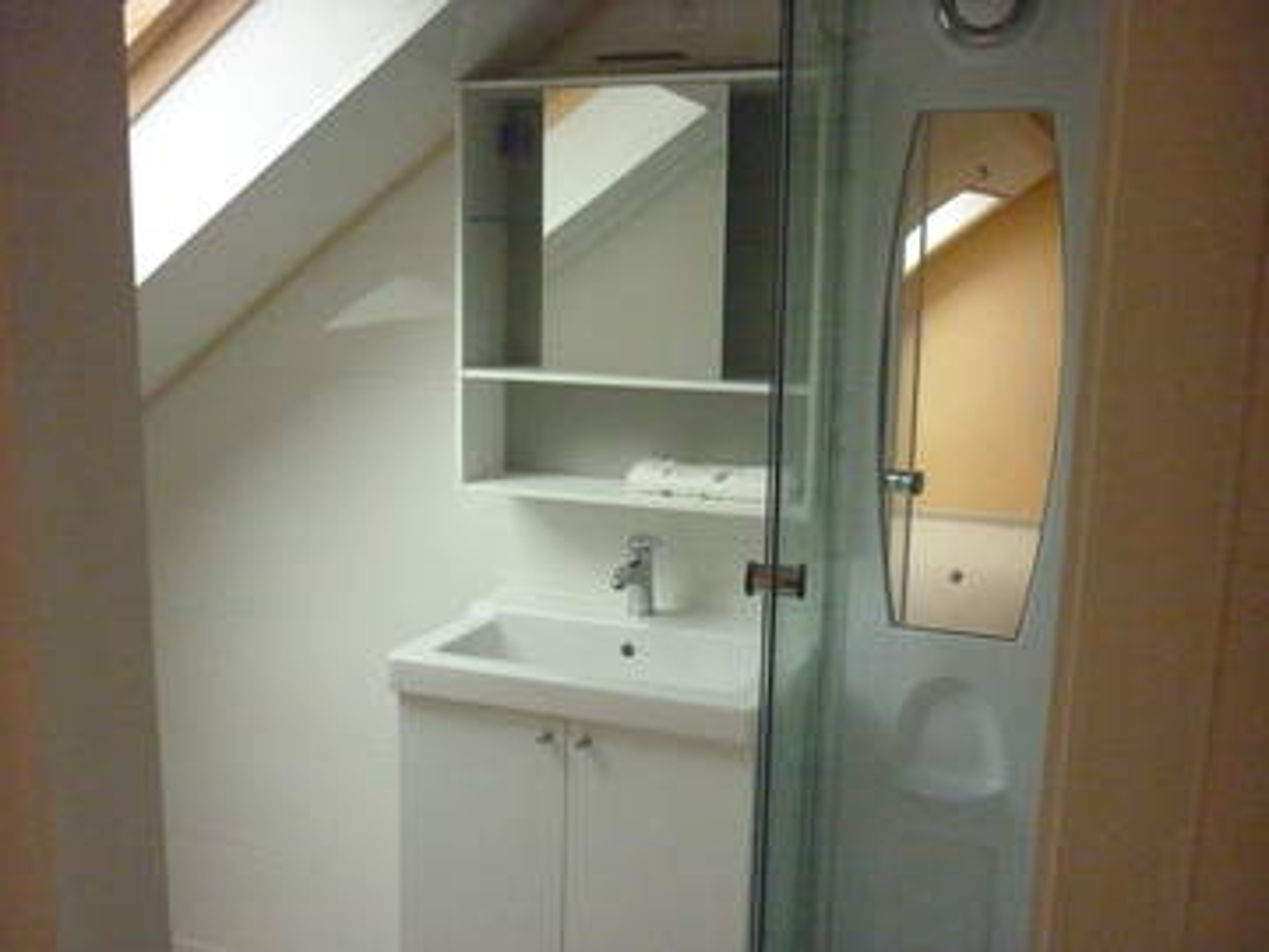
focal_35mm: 33
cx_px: 634
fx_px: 1210
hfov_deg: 55.4
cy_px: 476
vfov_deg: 42.9
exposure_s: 1/200
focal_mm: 5.5
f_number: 8
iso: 1600
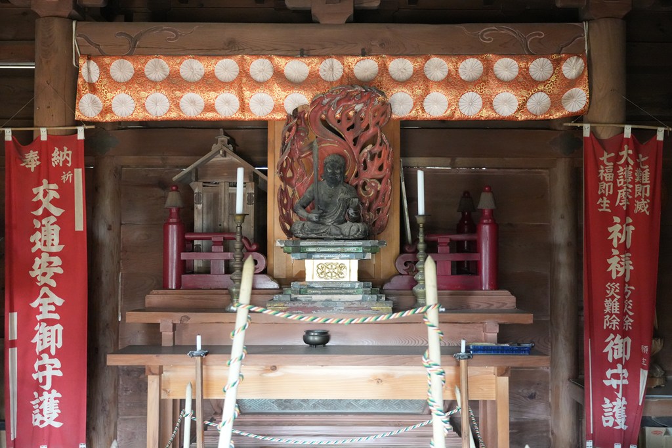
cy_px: 224
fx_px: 840
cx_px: 336
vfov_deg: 29.8
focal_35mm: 45
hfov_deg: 43.6
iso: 12800
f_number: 4
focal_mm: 45
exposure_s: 1/160
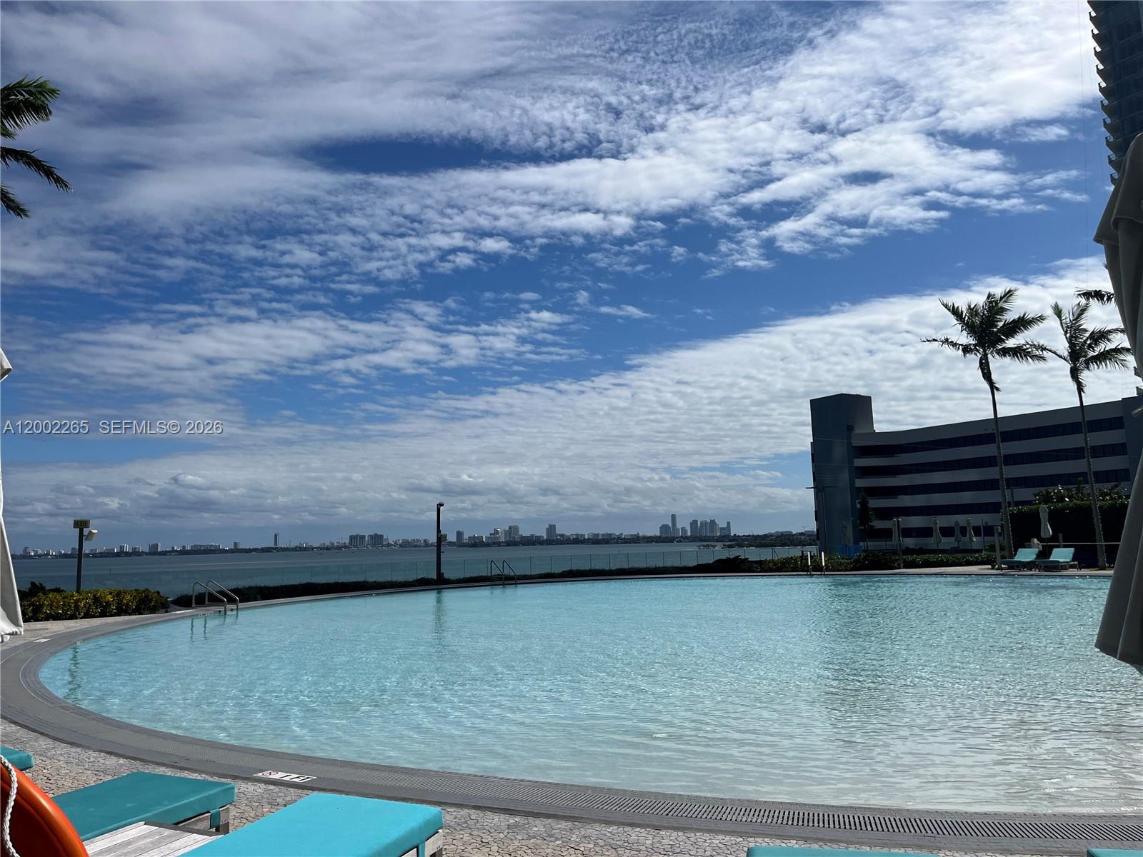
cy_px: 428
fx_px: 859
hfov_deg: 67.3
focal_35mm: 26
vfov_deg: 53.1
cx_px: 572
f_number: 1.6
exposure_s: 1/13333
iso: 50
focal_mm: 5.1
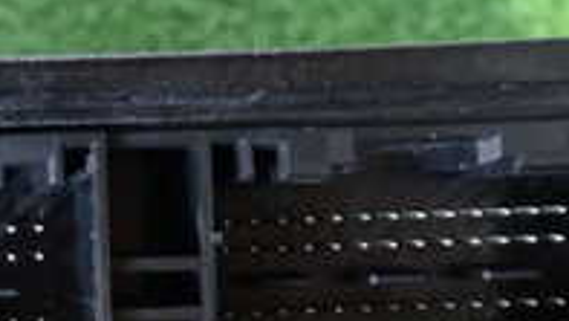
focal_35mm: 106
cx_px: -38
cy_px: 269
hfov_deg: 19.4
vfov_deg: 11.4
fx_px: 1600
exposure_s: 1/13
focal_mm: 5.79
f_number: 2.4
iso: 800
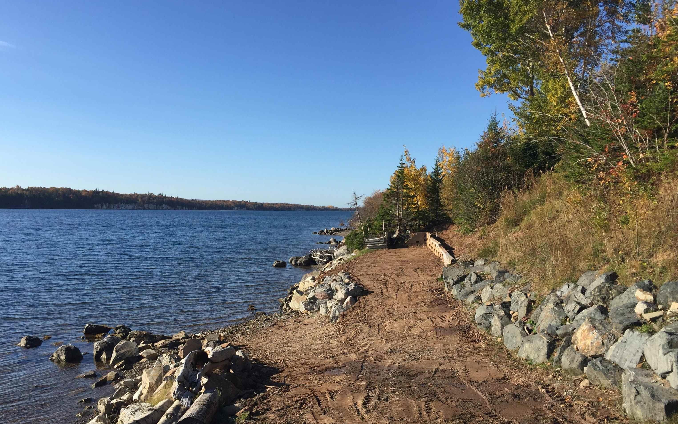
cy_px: 244
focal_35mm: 31
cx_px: 338
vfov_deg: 40.5
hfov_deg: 61.2
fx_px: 573
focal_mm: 4.15
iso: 32
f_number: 2.2
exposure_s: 1/1799
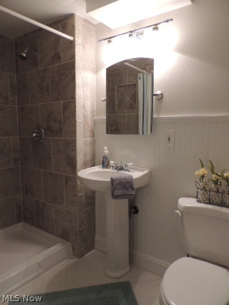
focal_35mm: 24
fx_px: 212
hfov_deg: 56.8
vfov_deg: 71.6
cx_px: 114
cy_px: 152
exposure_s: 1/30
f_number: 3
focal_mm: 4.3
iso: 140
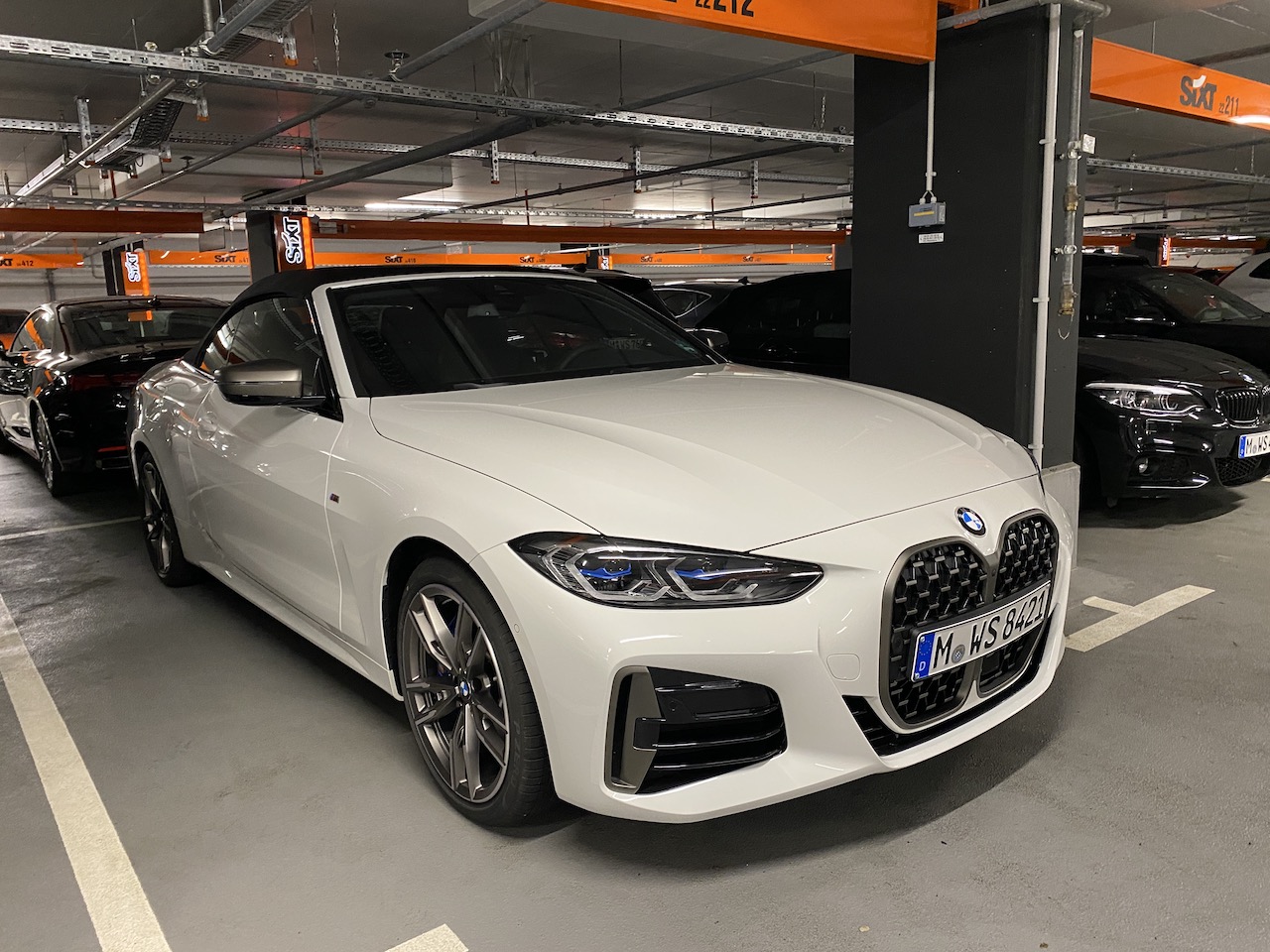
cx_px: 635
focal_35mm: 26
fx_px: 954
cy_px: 476
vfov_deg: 53.1
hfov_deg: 67.3
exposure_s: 1/50
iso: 320
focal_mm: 4.25
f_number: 1.8
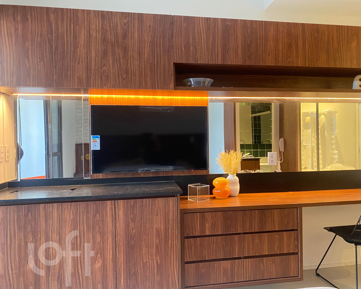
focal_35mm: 28
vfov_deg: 51.5
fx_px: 299
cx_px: 194
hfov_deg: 62.1
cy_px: 146
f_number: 1.8
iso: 500
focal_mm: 4.25
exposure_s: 1/40
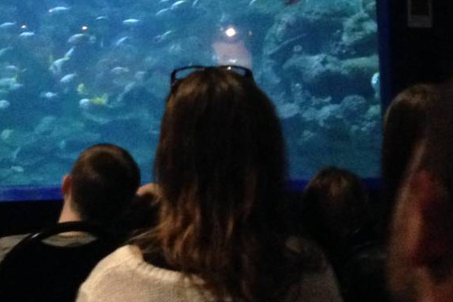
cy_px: -107
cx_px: 150
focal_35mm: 97
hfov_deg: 21.0
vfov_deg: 13.5
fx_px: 1220
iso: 500
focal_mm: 4.12
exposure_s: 1/15
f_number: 2.4
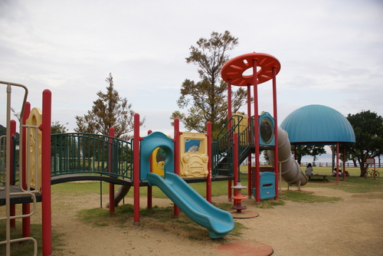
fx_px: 287
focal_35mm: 27
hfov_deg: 67.4
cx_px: 192
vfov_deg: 48.0
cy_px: 128
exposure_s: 1/125
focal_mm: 18
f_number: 3.5
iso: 100
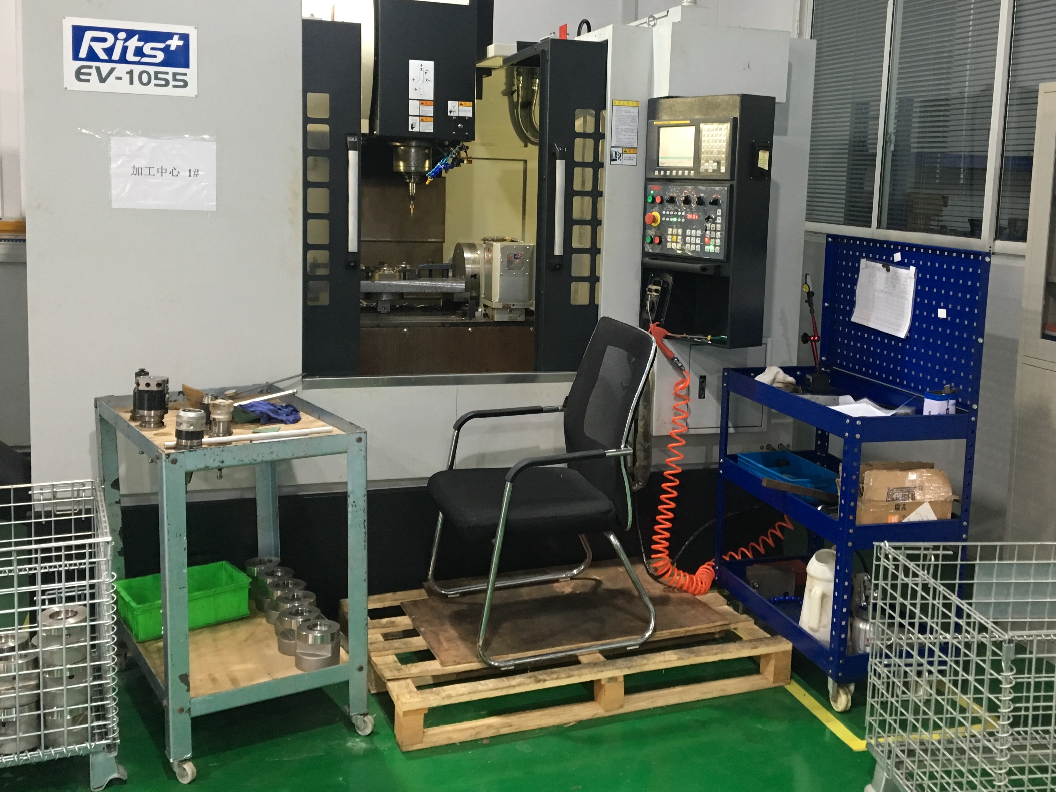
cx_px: 572
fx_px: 1129
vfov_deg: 38.5
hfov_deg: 50.1
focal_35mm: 37
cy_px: 312
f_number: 2.2
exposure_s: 1/33
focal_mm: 4.15
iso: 160
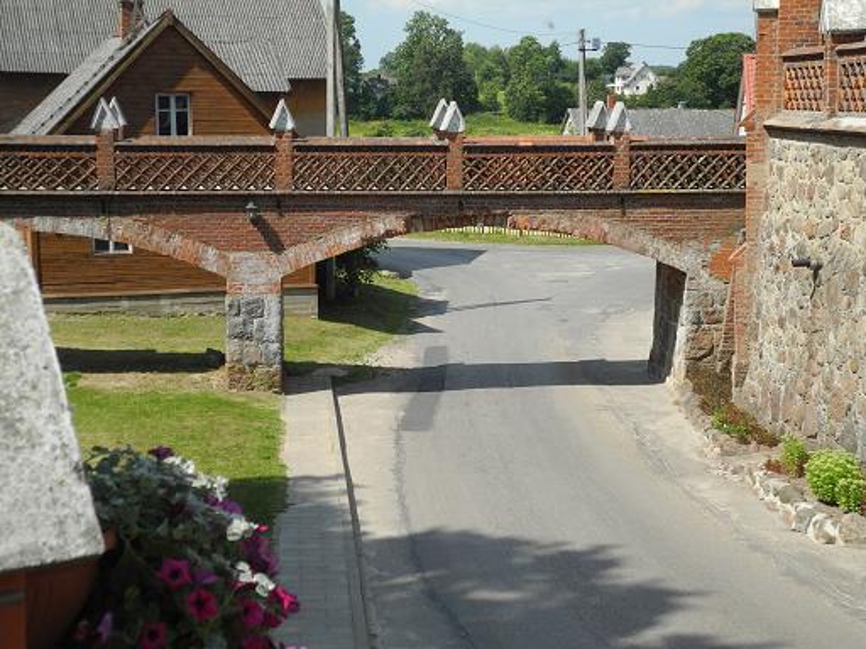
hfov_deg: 31.7
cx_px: 433
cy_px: 324
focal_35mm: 61
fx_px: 1526
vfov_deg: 24.0
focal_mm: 13
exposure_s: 1/800
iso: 100
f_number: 3.5
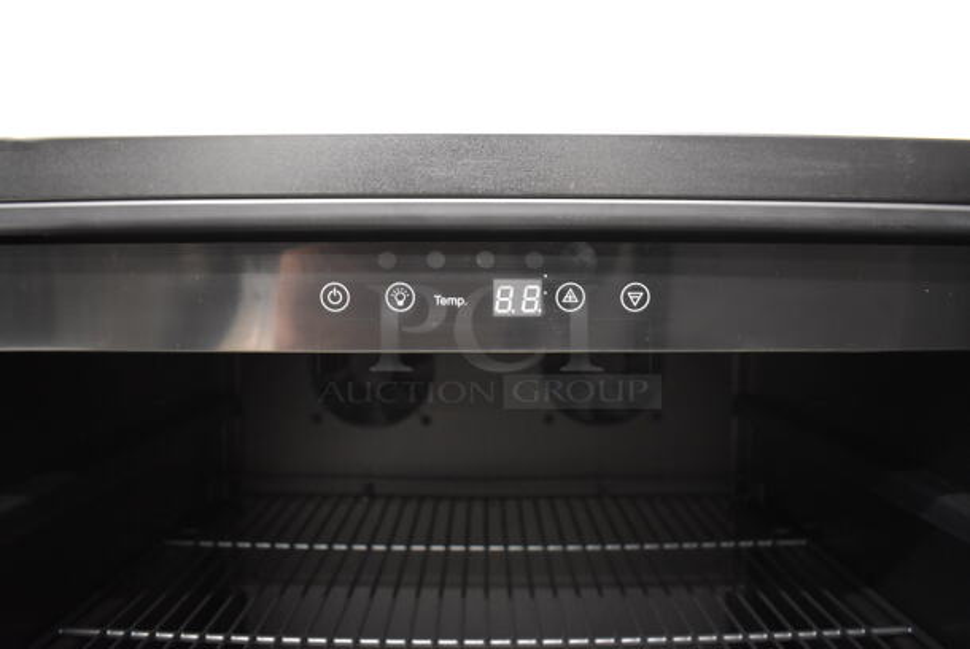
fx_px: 728
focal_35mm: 27
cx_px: 485
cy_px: 324
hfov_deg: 67.3
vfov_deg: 48.0
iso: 3200
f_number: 3.5
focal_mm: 18
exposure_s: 1/25
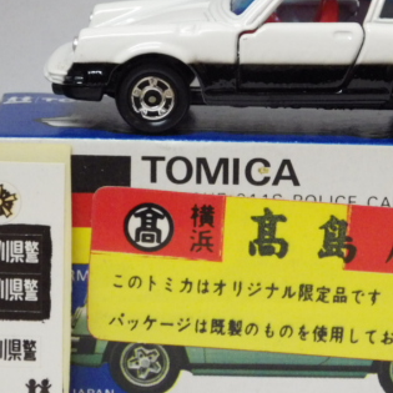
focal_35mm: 156
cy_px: 163
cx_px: 260
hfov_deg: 11.2
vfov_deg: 11.2
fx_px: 2004
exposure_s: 1/45
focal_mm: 15.6
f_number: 4.4
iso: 800
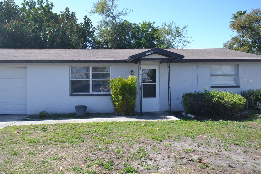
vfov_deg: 45.5
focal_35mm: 29
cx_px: 115
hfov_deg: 64.3
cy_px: 81
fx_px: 207
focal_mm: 17
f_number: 6.3
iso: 100
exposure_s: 1/160
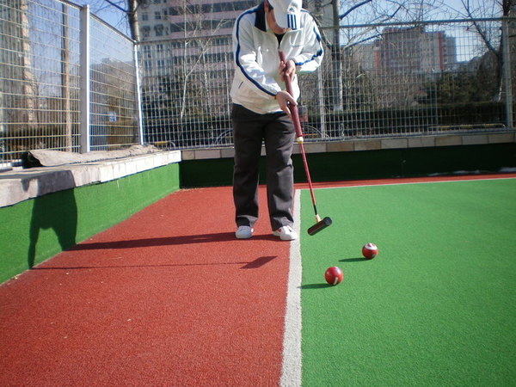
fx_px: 566
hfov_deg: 49.0
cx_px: 258
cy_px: 194
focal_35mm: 38
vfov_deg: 37.7
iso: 64
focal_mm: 6.3
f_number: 3.1
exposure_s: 1/640
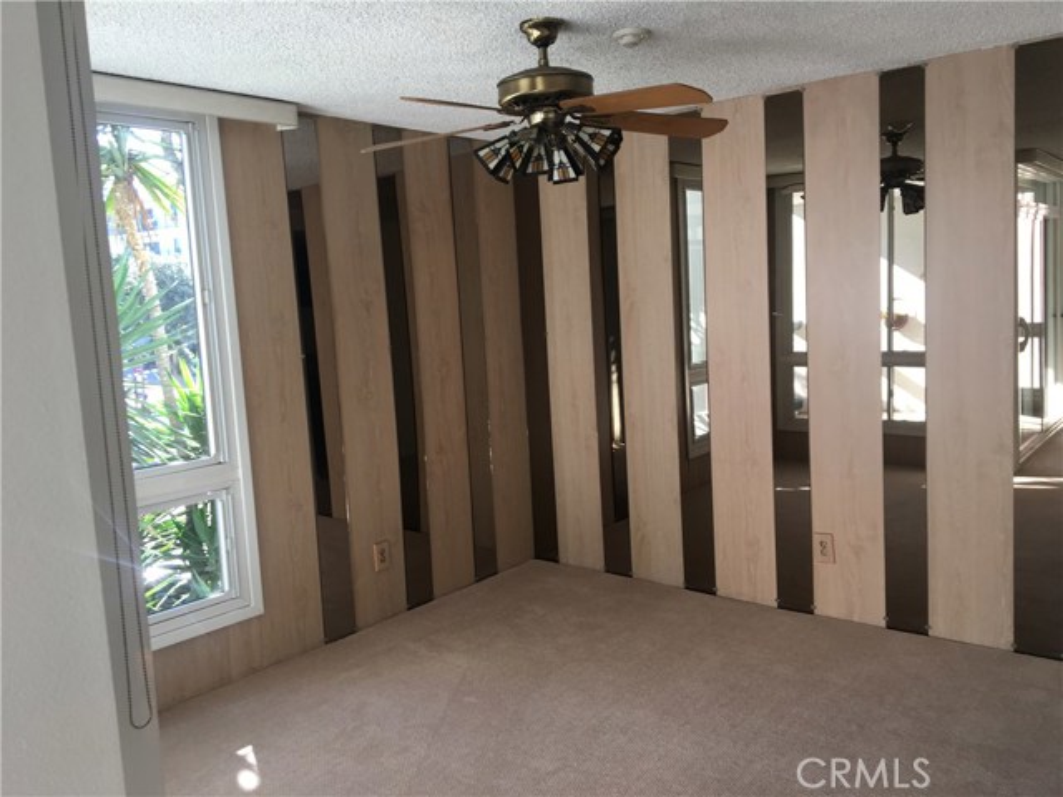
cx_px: 532
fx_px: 891
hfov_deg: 61.7
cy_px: 398
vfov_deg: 48.2
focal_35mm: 29
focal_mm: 4.15
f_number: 2.2
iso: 25
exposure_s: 1/60
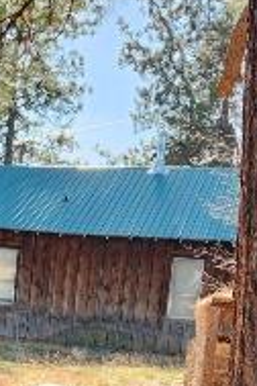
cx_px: -67
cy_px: 368
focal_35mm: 81
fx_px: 867
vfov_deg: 24.2
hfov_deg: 16.1
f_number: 1.8
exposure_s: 1/255
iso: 20
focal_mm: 5.4
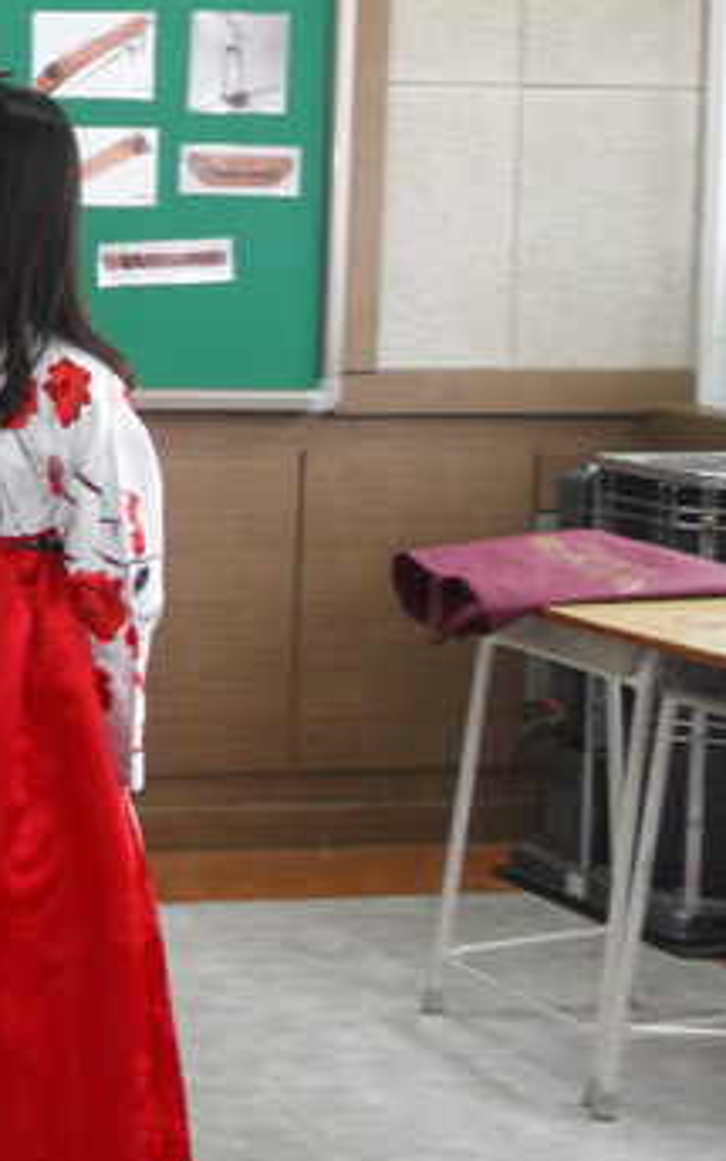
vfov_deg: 18.8
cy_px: 469
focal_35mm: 111
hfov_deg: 11.2
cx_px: -449
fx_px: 3514
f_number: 3.6
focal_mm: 9.6
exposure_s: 1/60
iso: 200
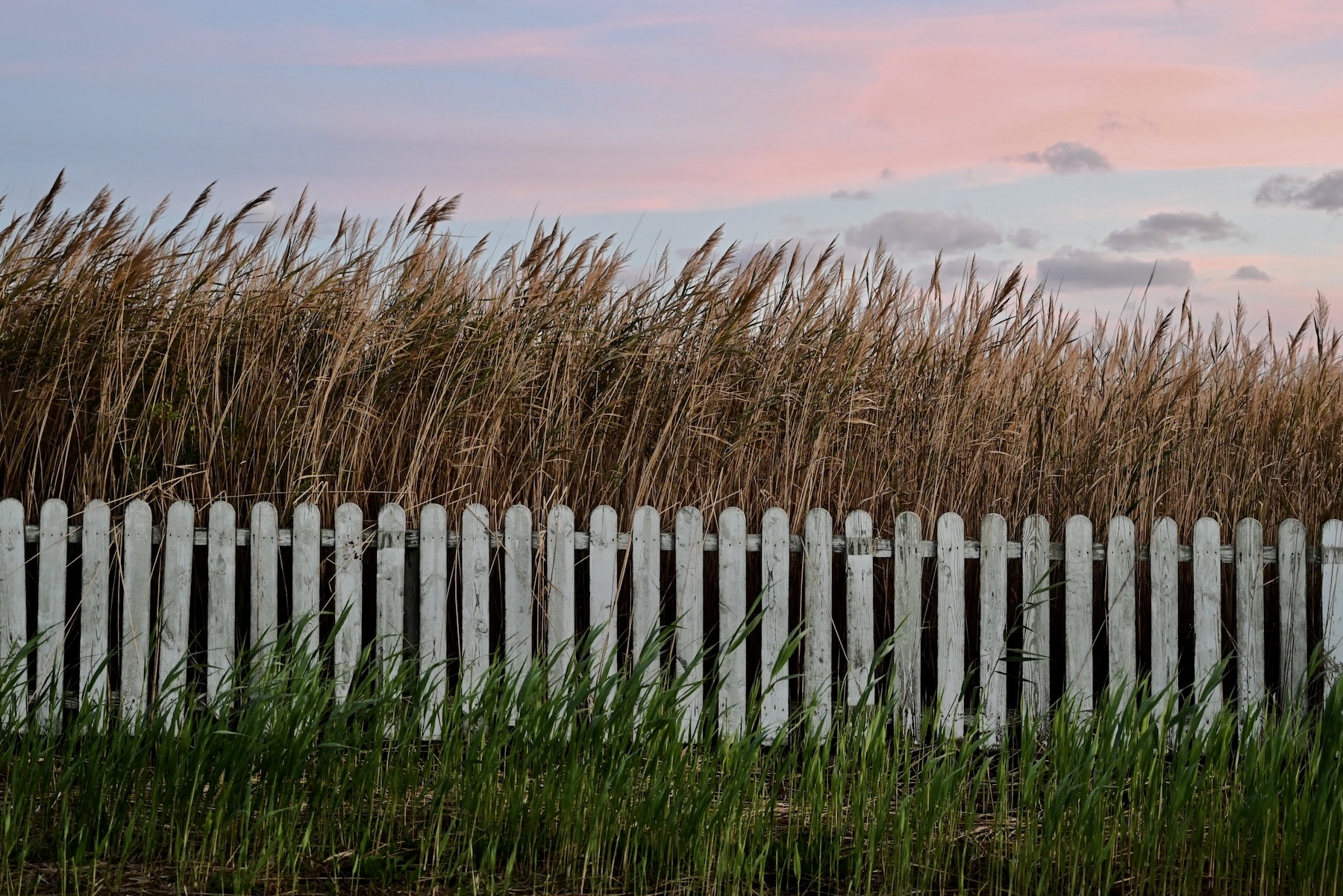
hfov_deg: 38.9
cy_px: 448
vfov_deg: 26.5
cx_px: 672
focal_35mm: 51
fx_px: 1902
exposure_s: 1/125
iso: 2200
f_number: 4
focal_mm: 51
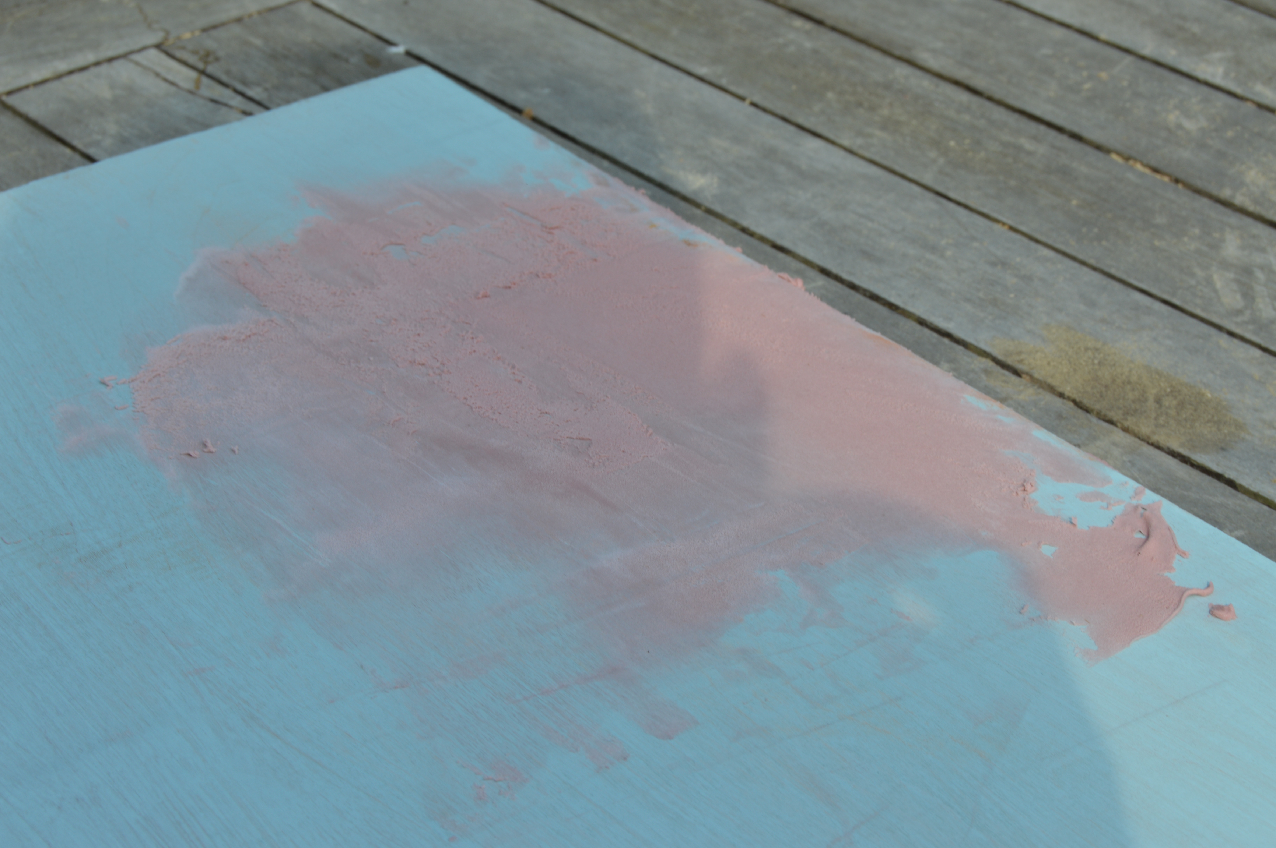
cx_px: 638
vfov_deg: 16.5
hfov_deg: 24.6
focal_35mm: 82
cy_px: 424
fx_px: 2922
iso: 100
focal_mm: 55
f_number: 14
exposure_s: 1/50
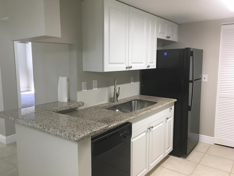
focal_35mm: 29
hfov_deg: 61.7
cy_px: 88
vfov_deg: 48.2
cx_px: 117
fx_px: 196
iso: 32
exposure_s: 1/30
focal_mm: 4.15
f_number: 2.2
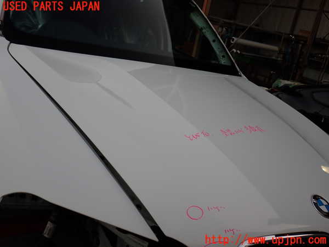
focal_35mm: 36
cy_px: 124
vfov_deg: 39.7
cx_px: 164
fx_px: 342
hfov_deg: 51.4
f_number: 2.5
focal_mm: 6.37
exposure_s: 1/100
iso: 100
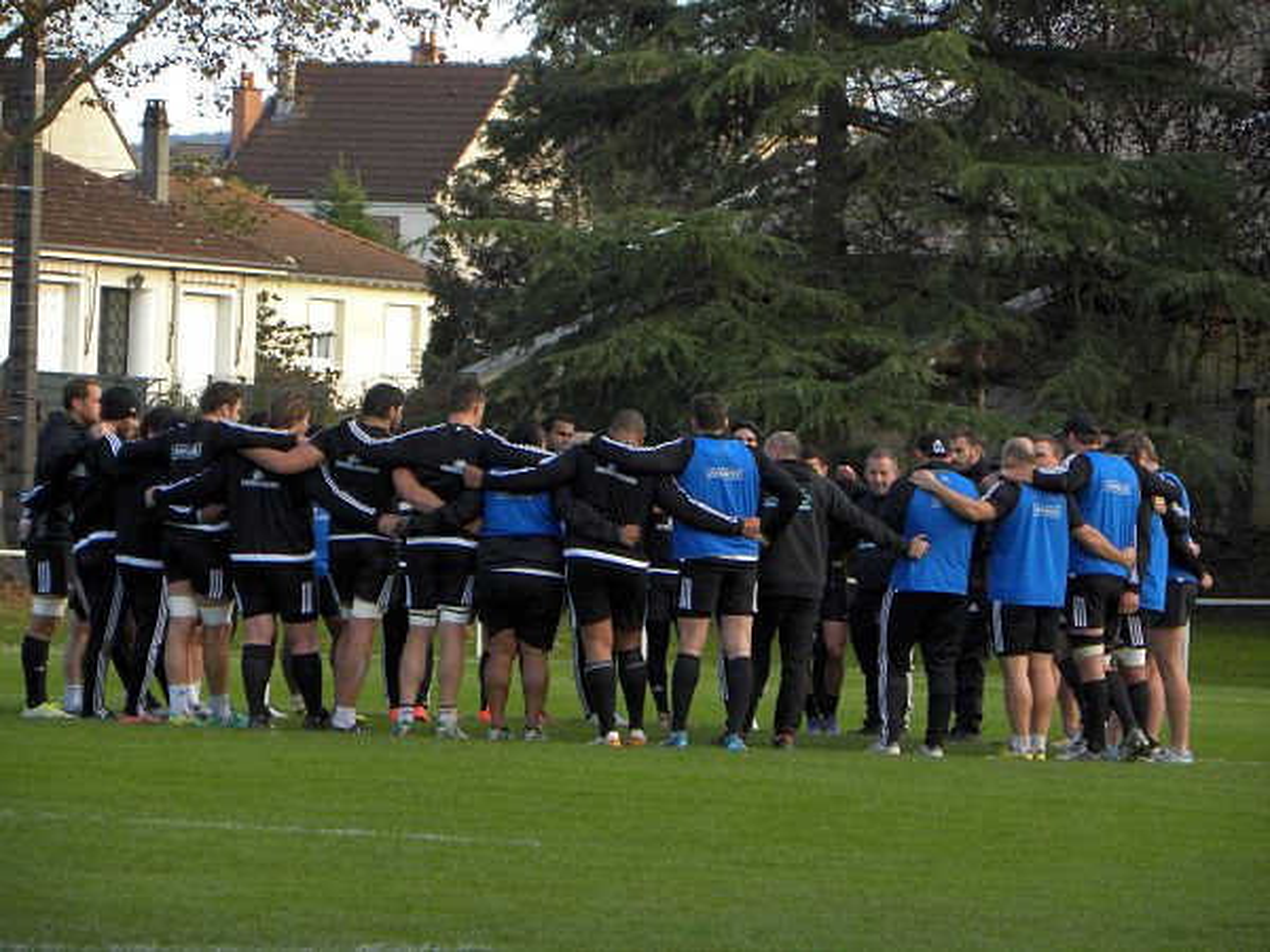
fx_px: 10676
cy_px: 476
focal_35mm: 291
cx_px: 635
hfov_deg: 6.8
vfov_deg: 5.1
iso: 64
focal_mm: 51.8
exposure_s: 1/88.6
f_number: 4.5
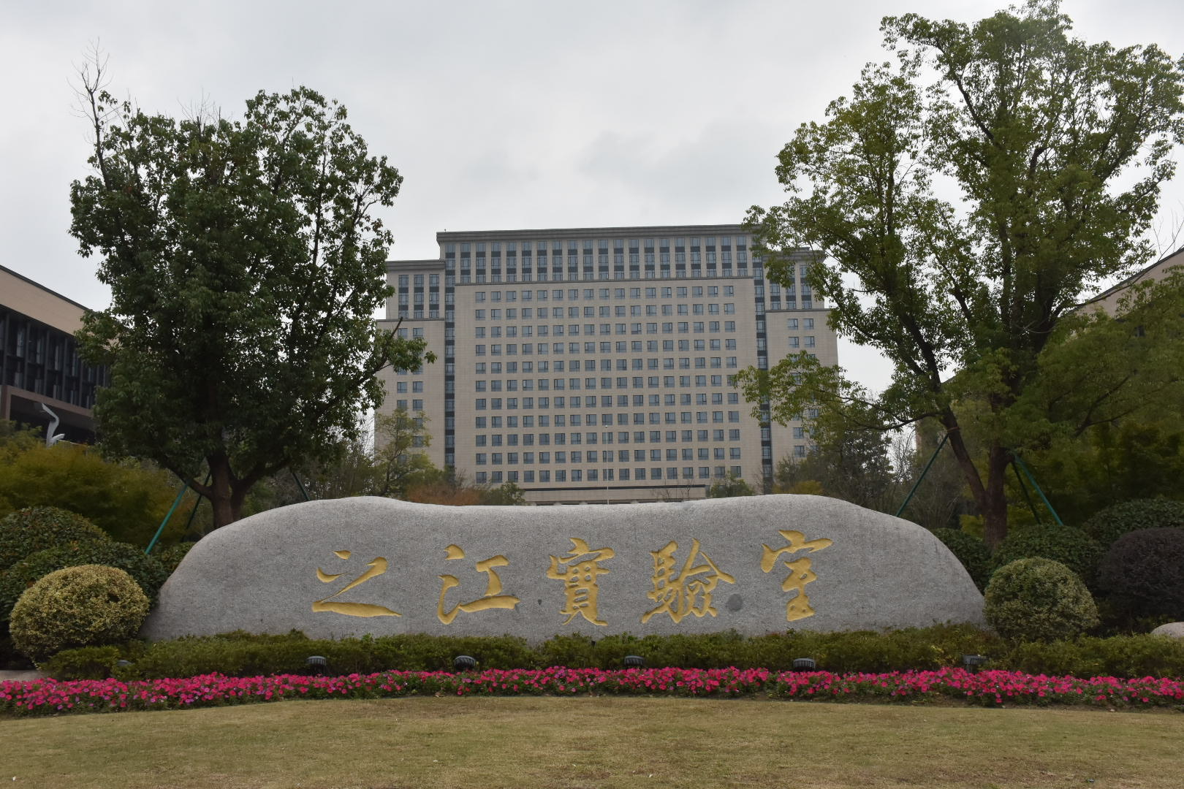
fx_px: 1135
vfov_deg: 38.4
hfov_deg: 55.1
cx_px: 592
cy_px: 394
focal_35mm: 34
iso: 1000
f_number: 11
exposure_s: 1/500
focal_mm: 23
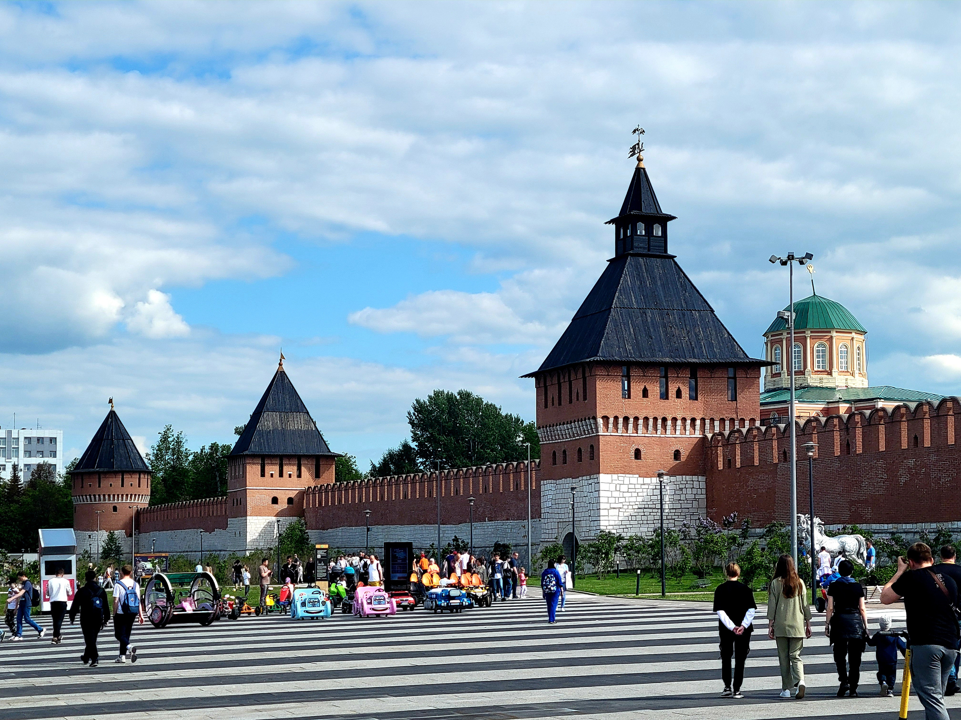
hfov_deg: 63.4
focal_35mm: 28
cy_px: 360
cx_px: 480
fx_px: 777
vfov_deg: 49.7
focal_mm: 5.9
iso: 25
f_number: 2
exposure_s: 1/1111
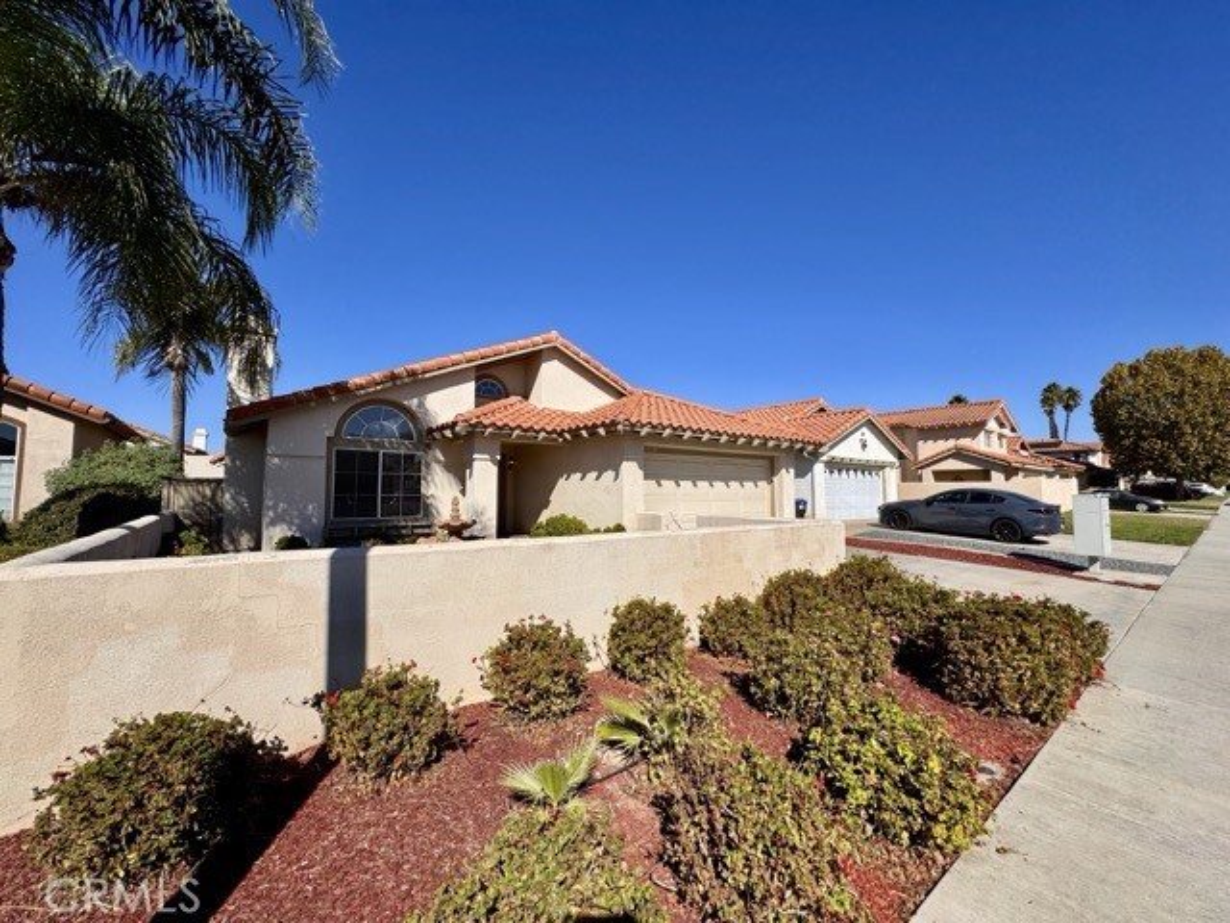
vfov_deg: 85.7
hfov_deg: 102.1
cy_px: 462
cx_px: 615
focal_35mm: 14
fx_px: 497
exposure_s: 1/3906
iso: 40
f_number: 2.2
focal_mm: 2.22
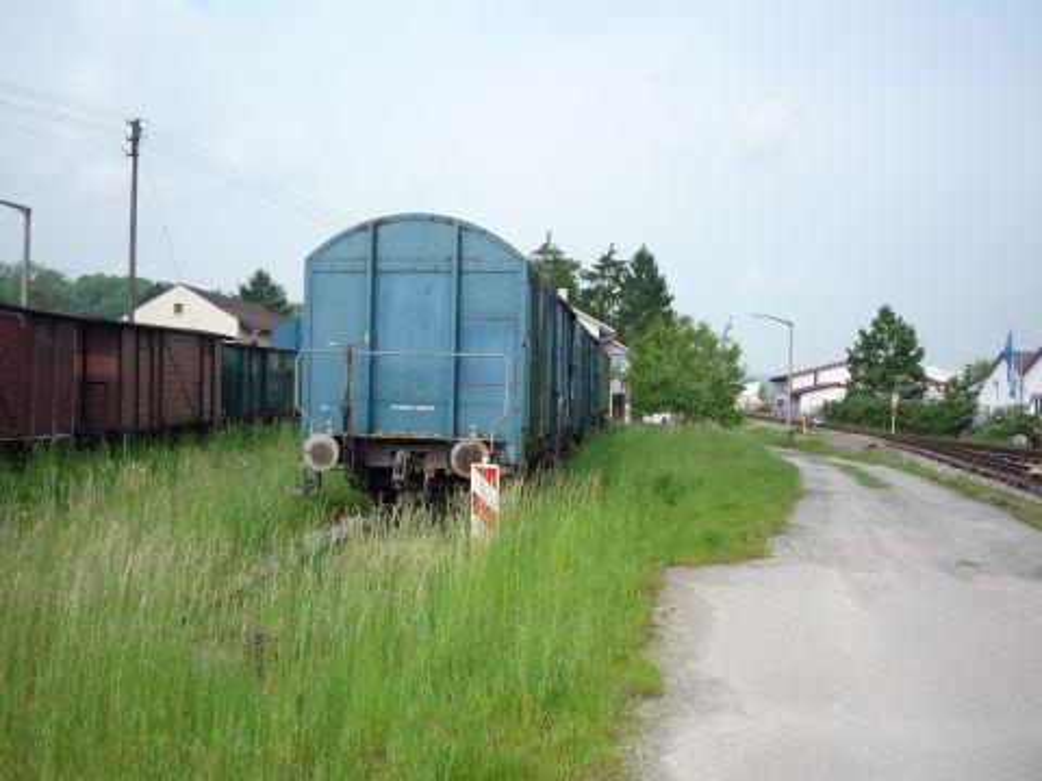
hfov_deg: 56.8
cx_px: 521
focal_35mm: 32
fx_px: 963
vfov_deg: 44.2
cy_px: 390
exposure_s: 1/400
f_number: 4.5
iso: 100
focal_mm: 5.2
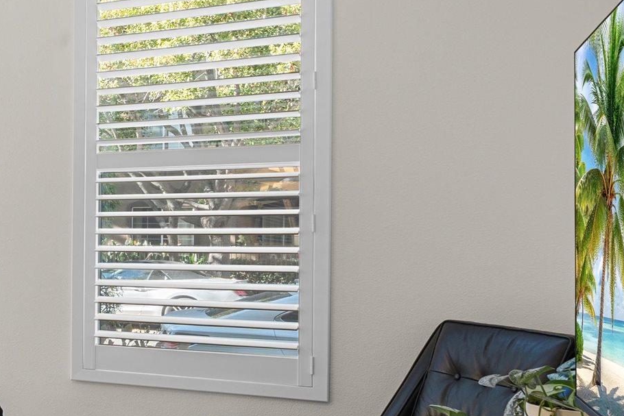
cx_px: -283
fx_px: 936
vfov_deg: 25.1
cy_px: 215
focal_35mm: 54
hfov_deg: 27.3
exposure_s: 1.6
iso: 100
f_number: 9
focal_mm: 16
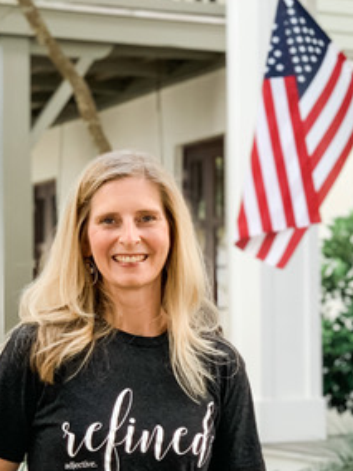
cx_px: 282
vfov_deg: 16.7
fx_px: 1591
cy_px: 395
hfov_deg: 12.6
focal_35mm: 117
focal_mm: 6
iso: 50
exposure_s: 1/120
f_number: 2.4
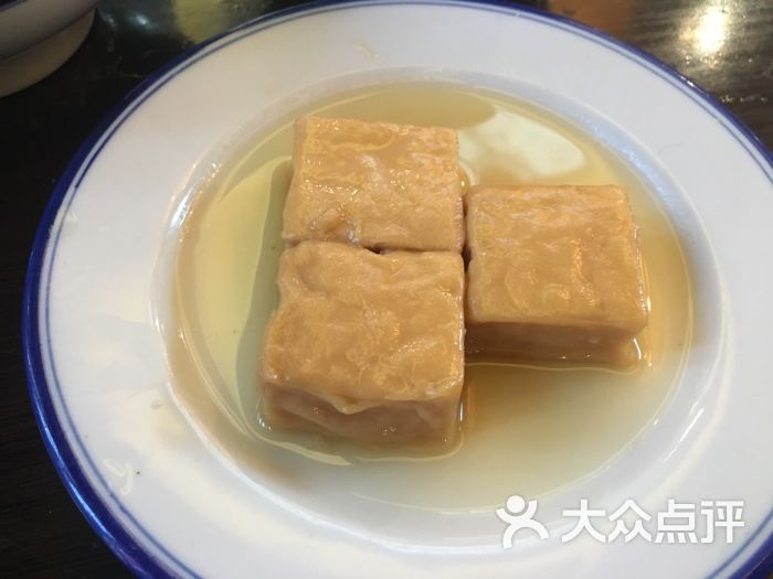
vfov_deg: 48.2
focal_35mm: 29
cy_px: 290
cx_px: 386
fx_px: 648
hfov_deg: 61.7
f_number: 2.2
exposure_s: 1/20
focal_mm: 4.15
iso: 200
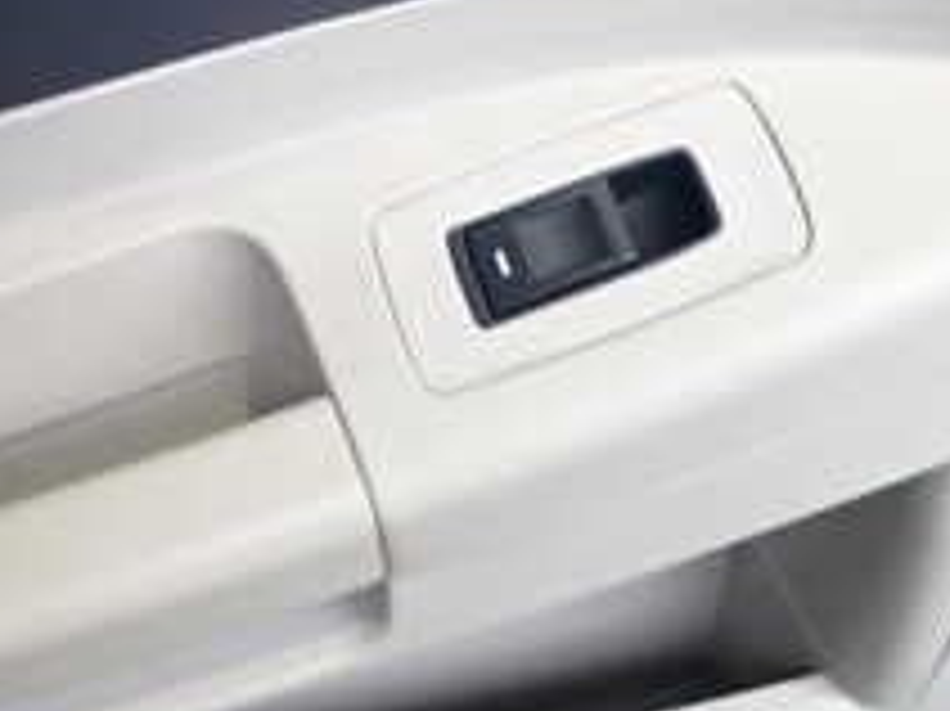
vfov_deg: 19.9
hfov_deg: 27.3
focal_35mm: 71
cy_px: -36
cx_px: 338
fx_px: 1947
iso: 500
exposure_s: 1/60
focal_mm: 4.5
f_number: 2
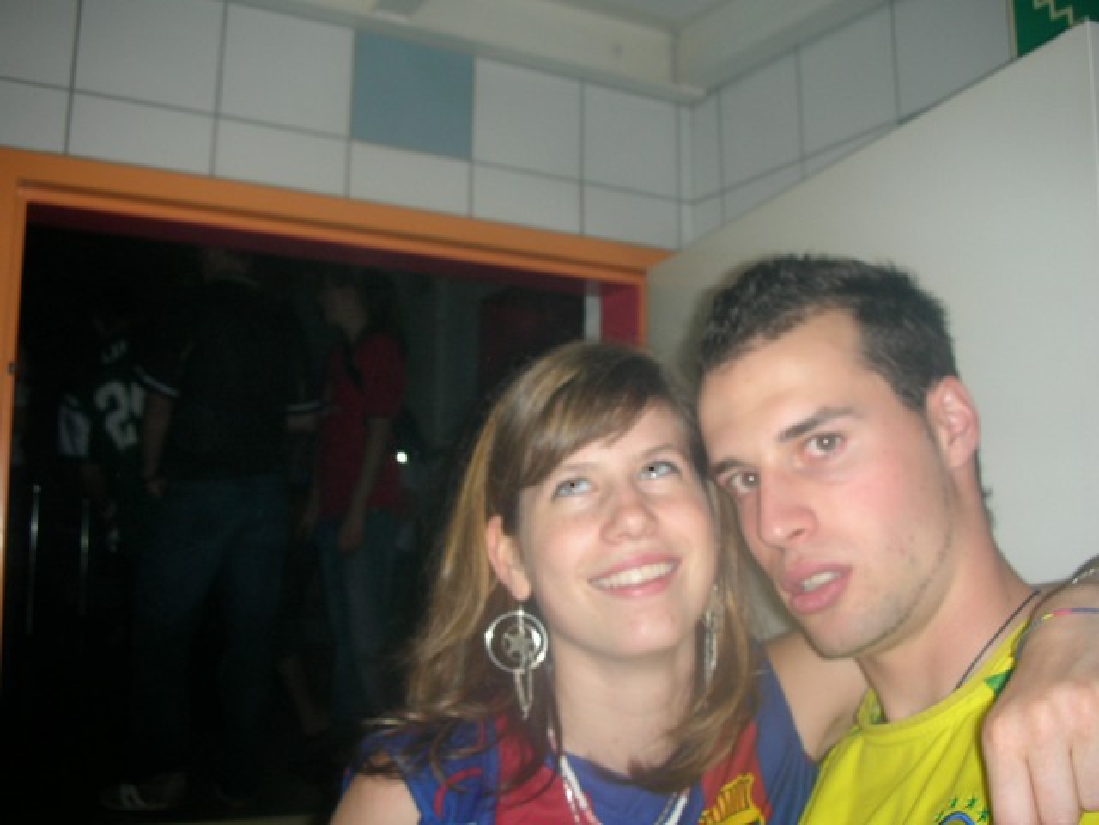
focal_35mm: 35
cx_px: 550
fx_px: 1111
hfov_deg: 52.6
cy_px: 412
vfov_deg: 40.7
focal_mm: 5.8
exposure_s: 1/60.1
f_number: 3
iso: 50
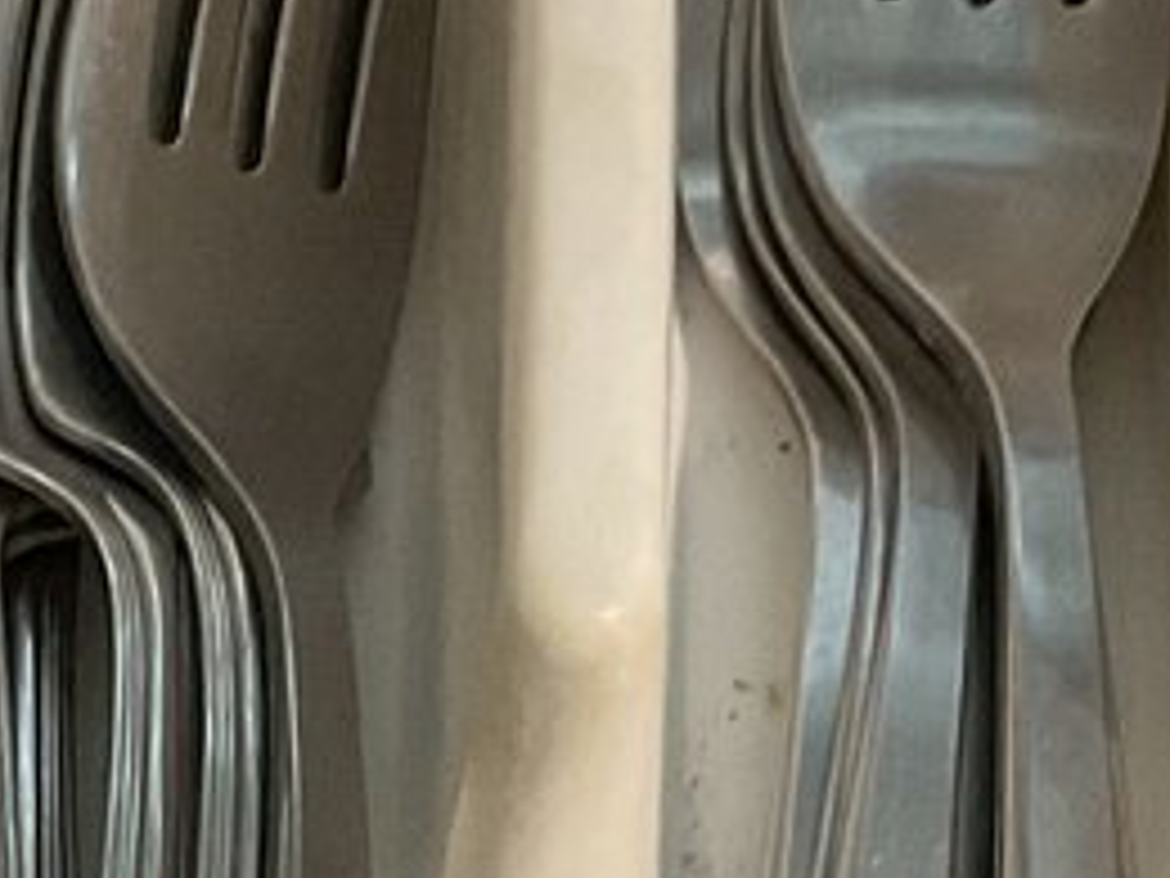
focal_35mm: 169
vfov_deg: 8.5
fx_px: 5712
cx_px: 358
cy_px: 1475
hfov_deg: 11.7
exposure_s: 1/60
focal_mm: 3
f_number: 1.8
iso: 250
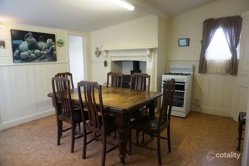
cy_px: 83
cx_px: 124
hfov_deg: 73.8
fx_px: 166
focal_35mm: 24
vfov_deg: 53.1
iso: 800
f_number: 4
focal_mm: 16
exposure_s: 1/60
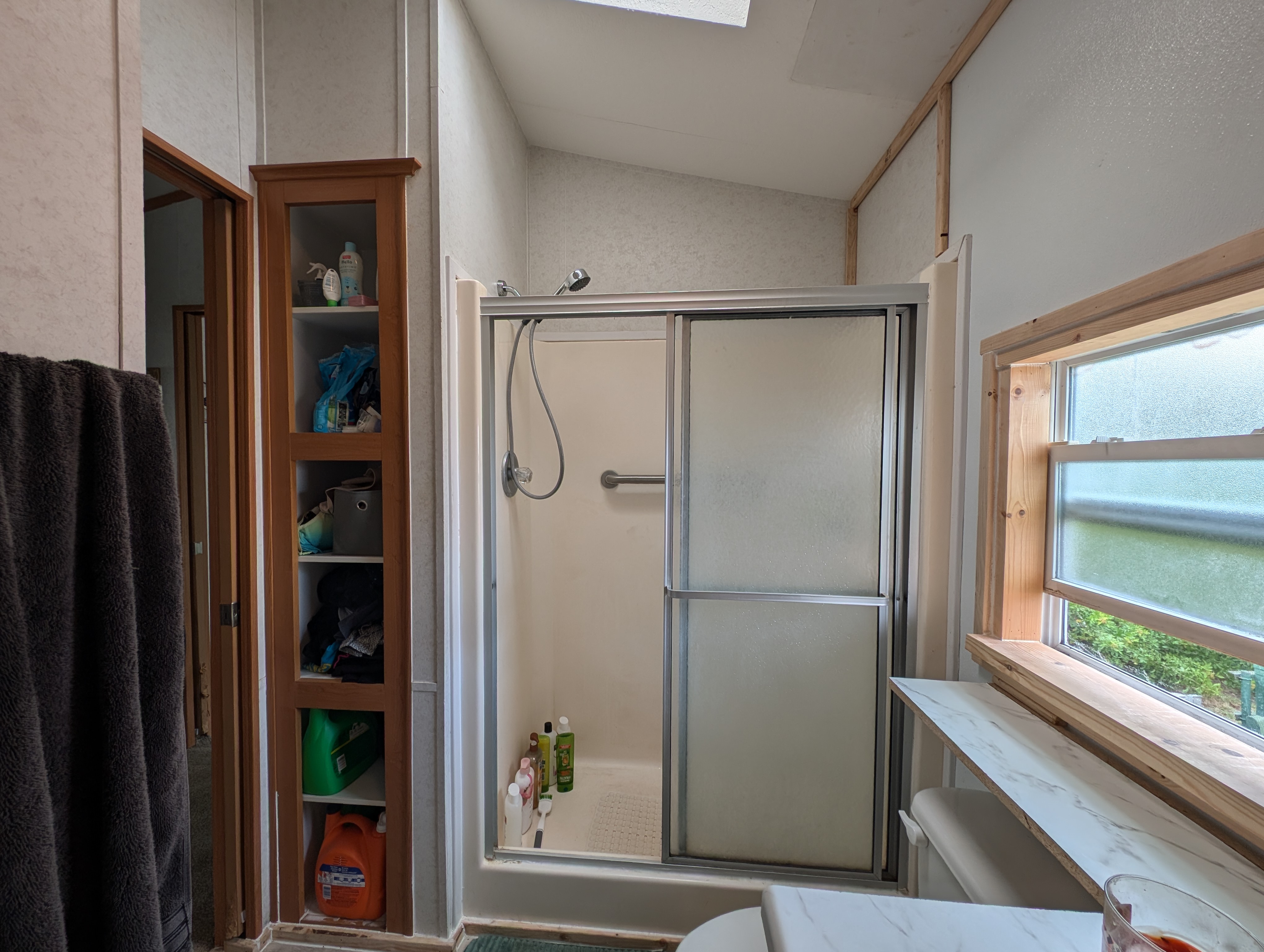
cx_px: 632
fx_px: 439
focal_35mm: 12
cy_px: 476
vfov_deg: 94.6
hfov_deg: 110.5
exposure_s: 1/120
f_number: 1.95
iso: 38
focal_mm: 2.23
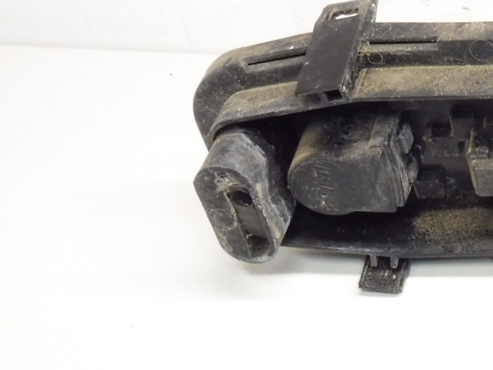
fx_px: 897
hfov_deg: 26.1
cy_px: 184
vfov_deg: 23.3
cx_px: 643
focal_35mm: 63
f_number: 5
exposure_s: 1/30
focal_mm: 4.3
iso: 200
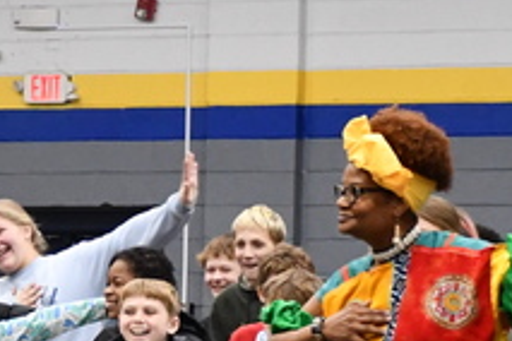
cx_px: 75
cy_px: 393
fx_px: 4921
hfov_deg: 5.9
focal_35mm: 346
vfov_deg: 4.0
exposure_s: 1/125
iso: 2200
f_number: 4.5
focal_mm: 48
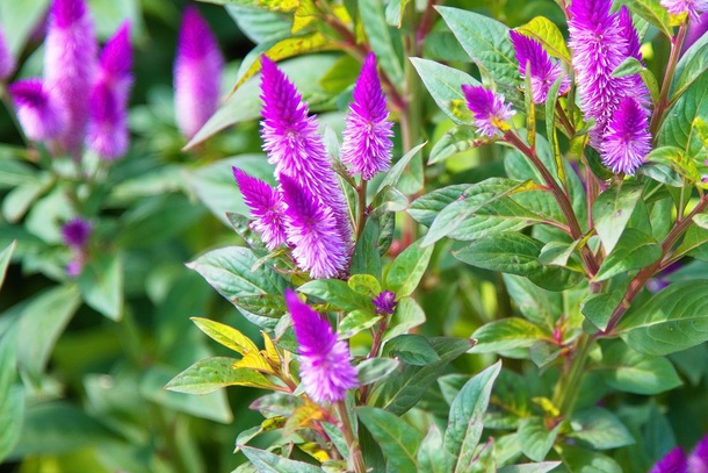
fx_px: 4957
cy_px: 223
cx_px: 510
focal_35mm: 252
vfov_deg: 5.5
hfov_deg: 8.2
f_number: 4
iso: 450
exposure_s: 1/250
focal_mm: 120
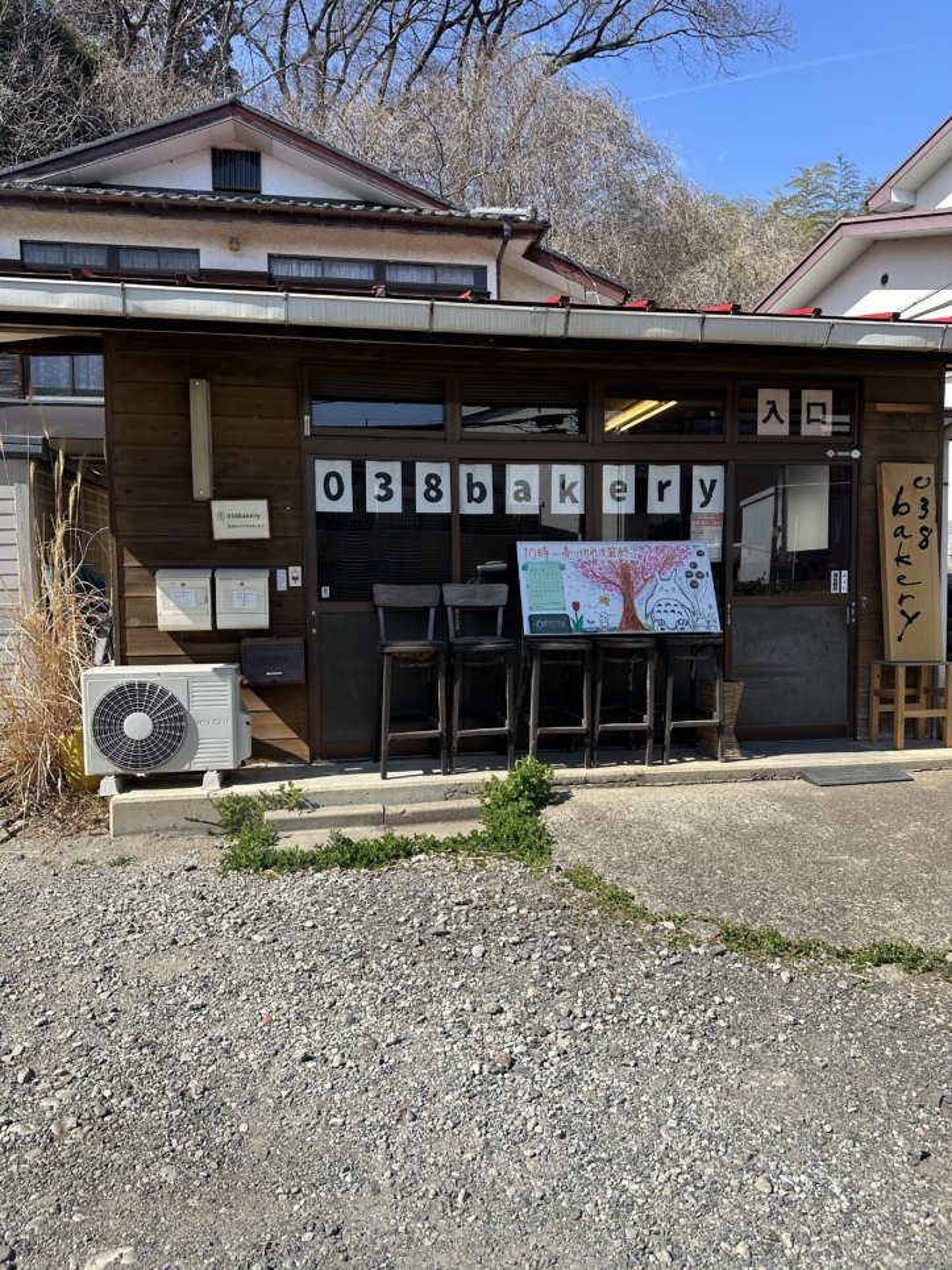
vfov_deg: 71.6
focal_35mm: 24
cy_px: 635
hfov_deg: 56.8
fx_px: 880
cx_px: 476
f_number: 1.78
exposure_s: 1/2967
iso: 80
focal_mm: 6.86
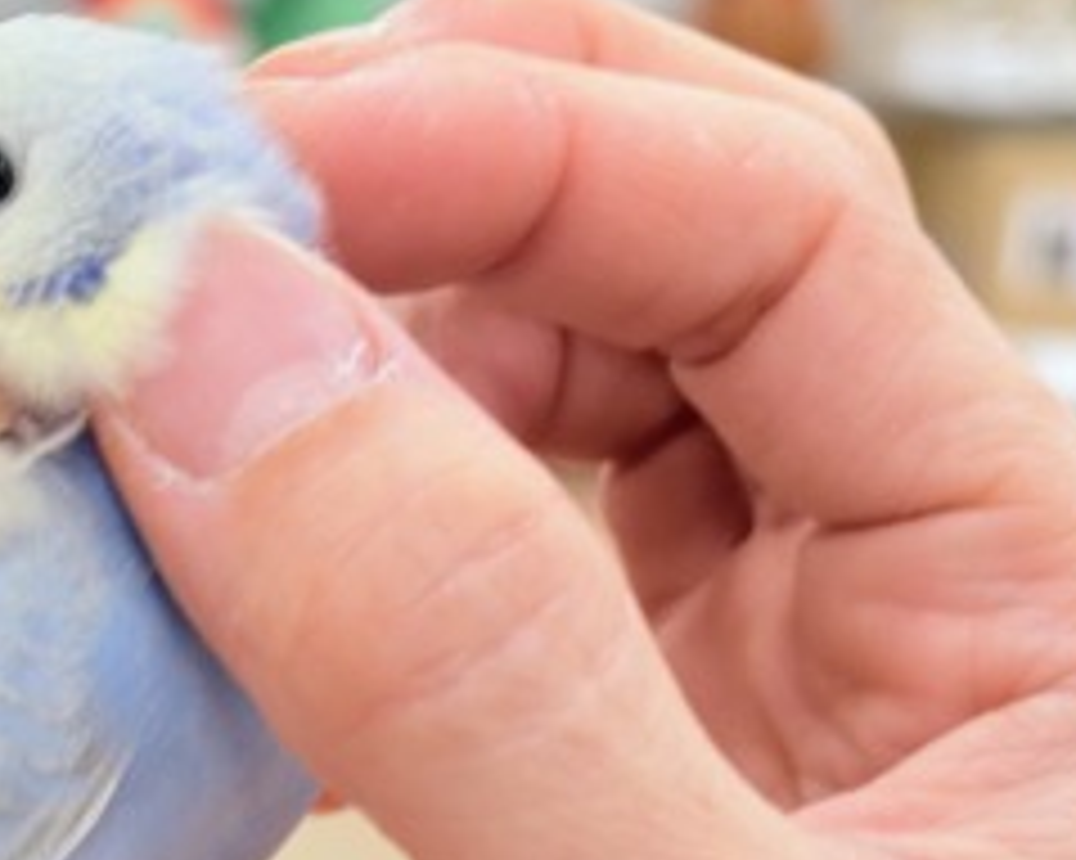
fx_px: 4329
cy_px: 167
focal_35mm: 136
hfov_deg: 14.2
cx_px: 495
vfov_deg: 11.3
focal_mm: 5.96
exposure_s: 1/50
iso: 50
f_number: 1.6
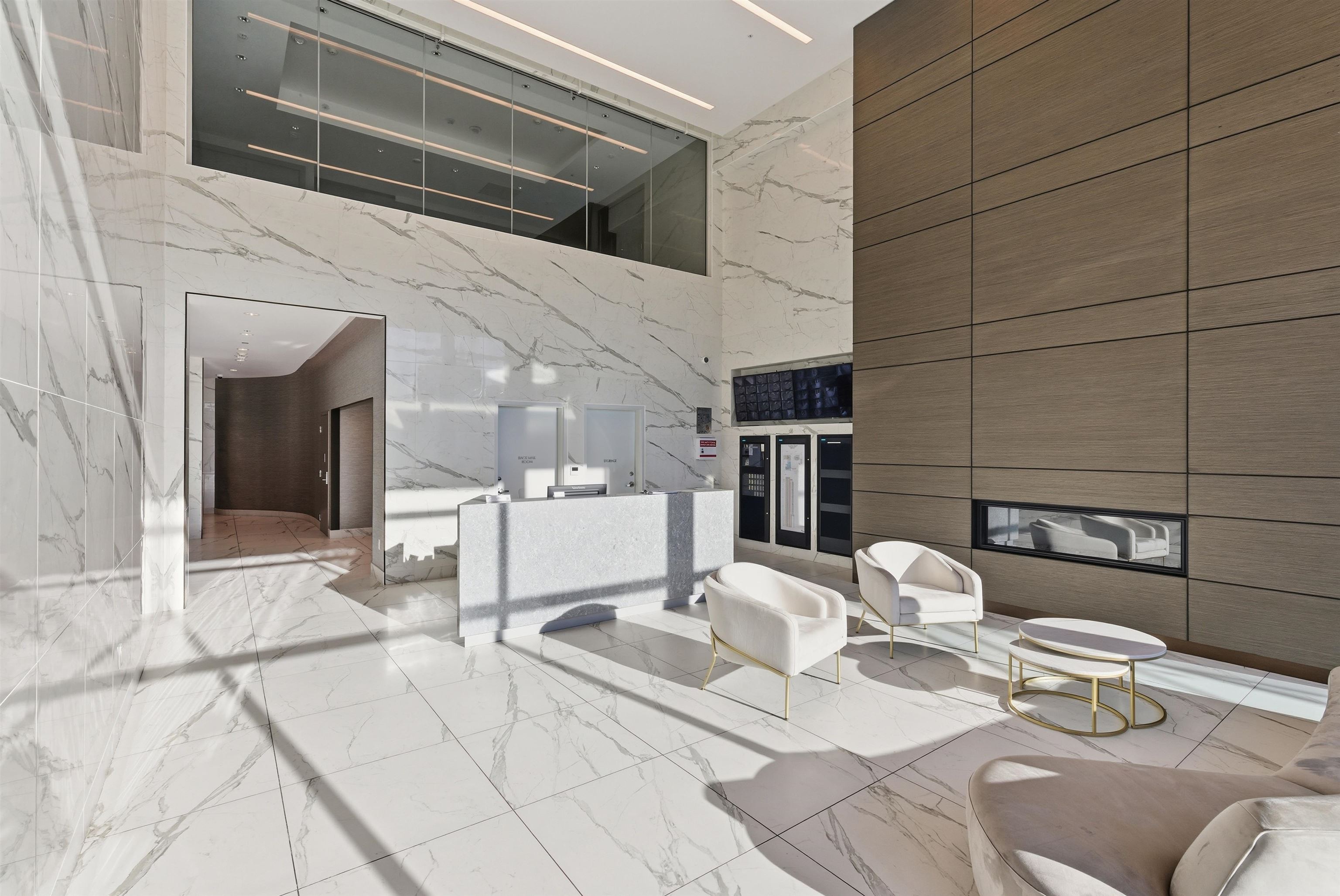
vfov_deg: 73.8
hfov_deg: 96.7
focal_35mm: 16
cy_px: 448
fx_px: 596
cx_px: 670
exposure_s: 1/250
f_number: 8
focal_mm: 16
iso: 64
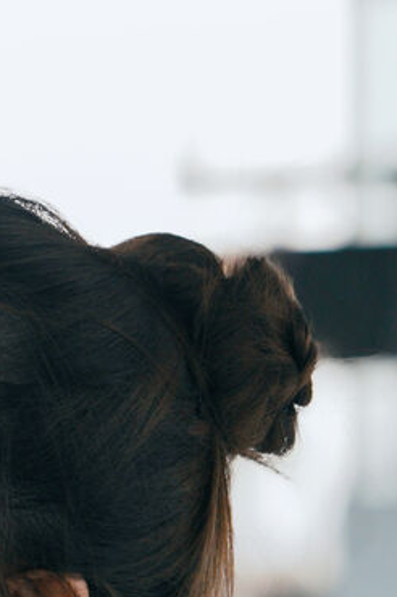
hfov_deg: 4.0
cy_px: 894
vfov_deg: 6.0
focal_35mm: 341
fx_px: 5651
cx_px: -495
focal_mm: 70
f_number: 2.8
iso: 640
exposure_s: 1/800
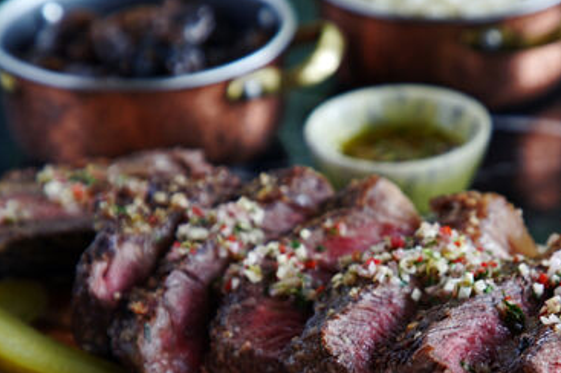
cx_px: 440
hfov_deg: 10.9
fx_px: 2943
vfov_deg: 7.2
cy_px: 295
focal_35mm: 189
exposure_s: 1/10
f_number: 5.6
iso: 320
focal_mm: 105
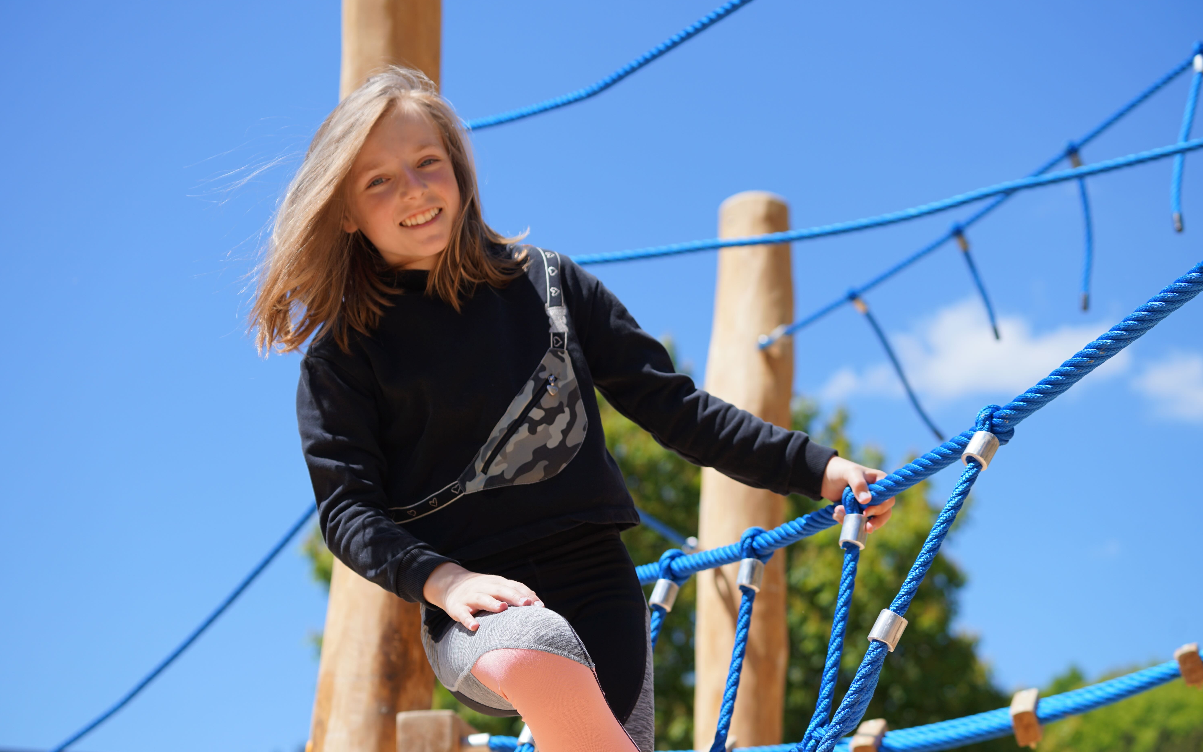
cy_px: 396
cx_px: 603
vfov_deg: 18.1
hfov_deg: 28.6
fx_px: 2361
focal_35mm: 72
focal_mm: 70
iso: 100
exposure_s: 1/640
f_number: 4.5
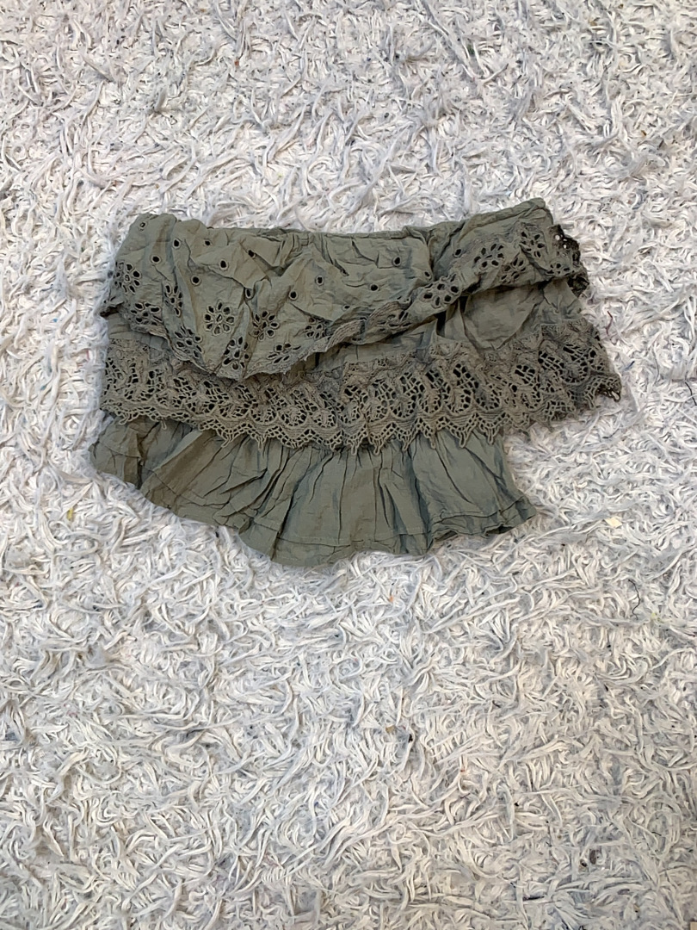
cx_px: 348
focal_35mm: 26
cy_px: 465
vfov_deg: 67.3
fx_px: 698
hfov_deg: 53.1
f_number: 1.8
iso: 50
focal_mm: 4.25
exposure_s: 1/100
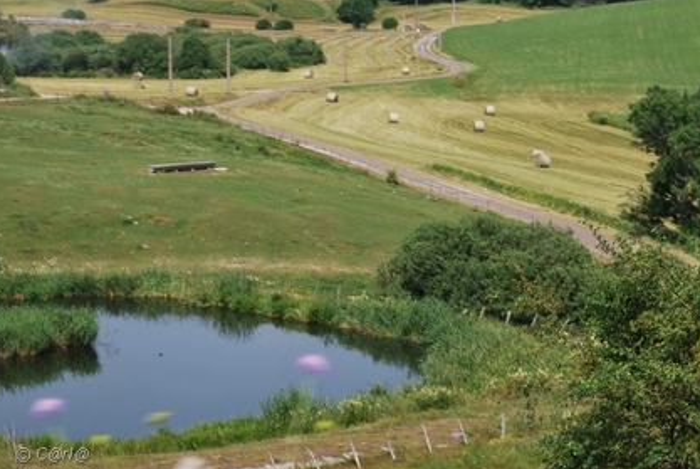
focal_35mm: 119
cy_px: 147
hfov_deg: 17.2
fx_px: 2311
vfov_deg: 11.6
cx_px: 494
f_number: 8
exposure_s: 1/250
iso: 100
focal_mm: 55
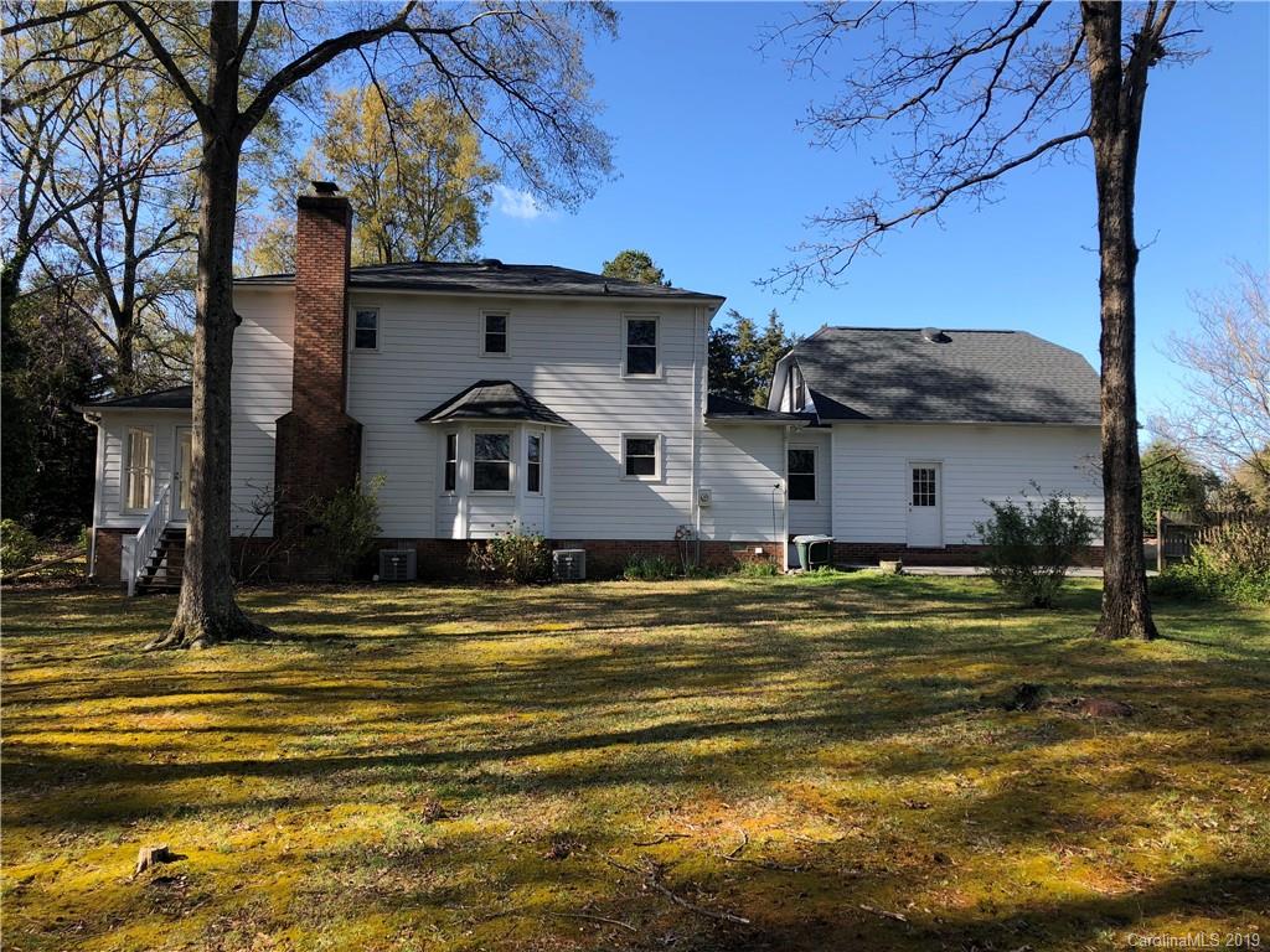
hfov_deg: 63.4
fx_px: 1027
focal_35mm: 28
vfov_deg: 49.7
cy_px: 476
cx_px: 635
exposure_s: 1/684
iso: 20
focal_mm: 3.99
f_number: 1.8
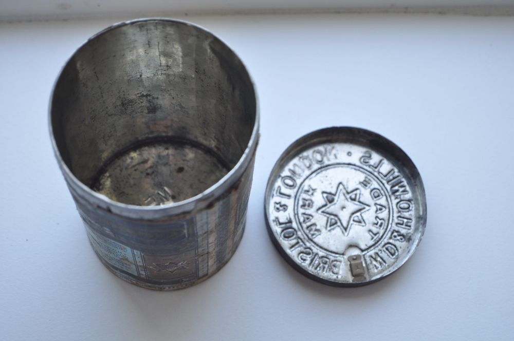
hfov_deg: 24.6
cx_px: 257
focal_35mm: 82
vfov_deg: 16.5
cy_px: 170
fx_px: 1176
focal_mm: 55
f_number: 5.6
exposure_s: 1/80
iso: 400
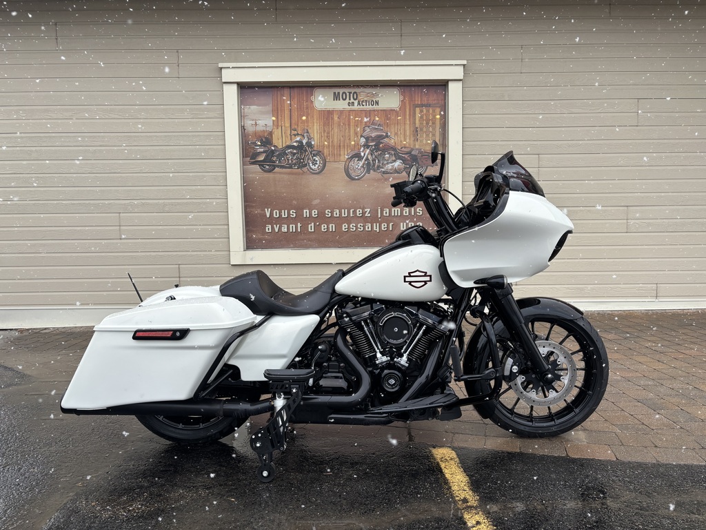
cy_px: 265
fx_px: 530
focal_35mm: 26
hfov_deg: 67.3
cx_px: 353
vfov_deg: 53.1
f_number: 1.6
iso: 50
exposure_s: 1/1783
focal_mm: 5.96
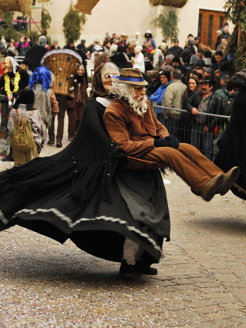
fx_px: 1014
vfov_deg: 18.4
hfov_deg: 13.8
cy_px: 181
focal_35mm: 107
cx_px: 123
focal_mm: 66
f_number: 4
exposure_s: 1/125
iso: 160
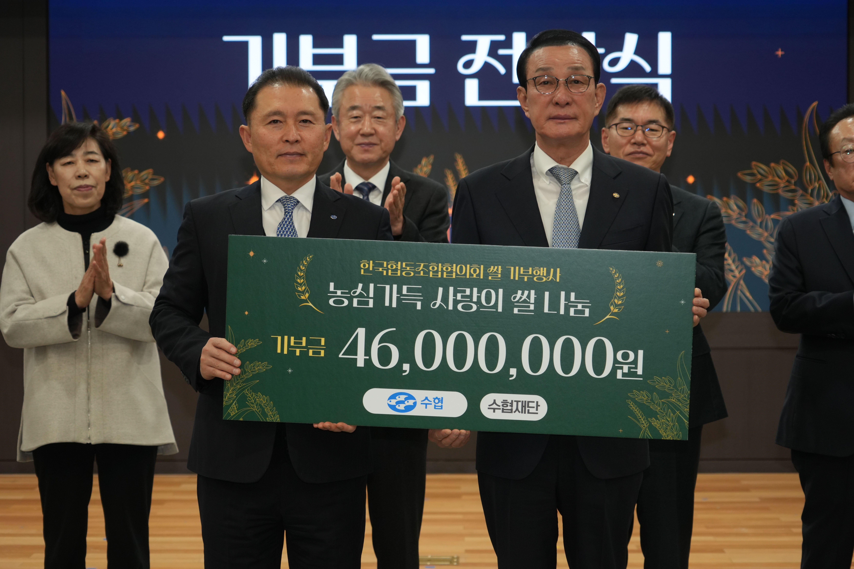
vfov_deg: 14.6
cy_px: 284
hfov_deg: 21.7
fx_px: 2230
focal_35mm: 94
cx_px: 427
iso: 1250
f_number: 5.6
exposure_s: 1/125
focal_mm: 94
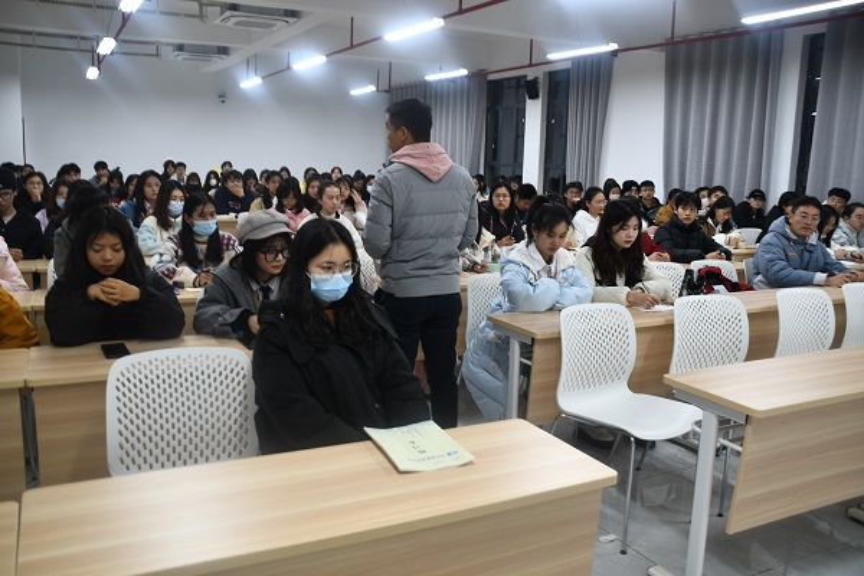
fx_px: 720
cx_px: 432
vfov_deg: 43.6
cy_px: 288
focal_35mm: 30
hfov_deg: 61.9
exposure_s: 1/20
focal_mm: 20
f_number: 3.5
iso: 100
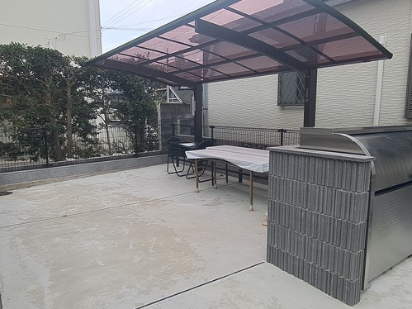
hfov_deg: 69.4
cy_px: 162
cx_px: 216
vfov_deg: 54.8
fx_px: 297
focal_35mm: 25
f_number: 2.2
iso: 50
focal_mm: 1.74
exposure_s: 1/1876
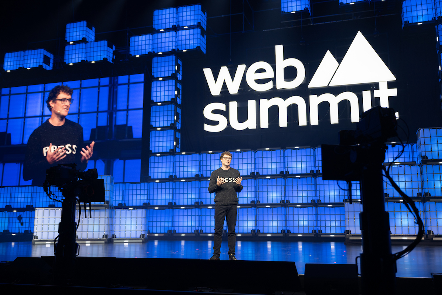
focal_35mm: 36
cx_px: 221
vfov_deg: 36.9
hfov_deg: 53.1
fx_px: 442
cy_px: 148
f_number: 2.8
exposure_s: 1/125
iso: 220
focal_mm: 36
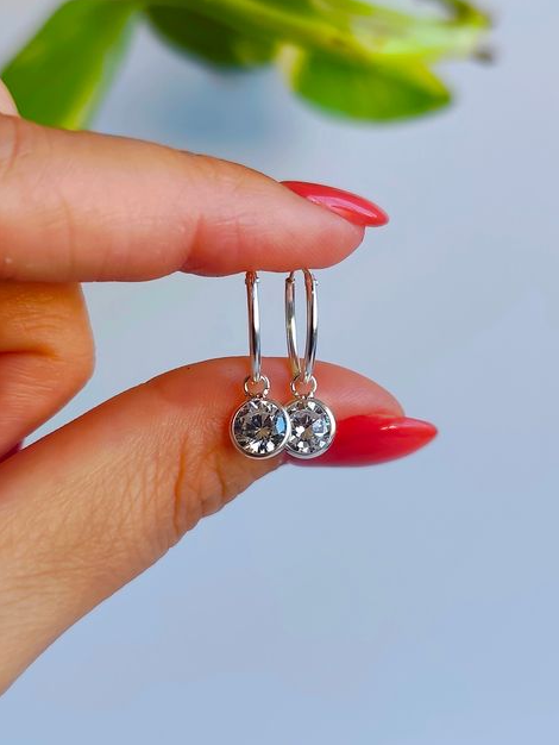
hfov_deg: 30.9
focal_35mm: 47
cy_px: 377
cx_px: 283
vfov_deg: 40.4
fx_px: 1011
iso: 100
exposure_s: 1/100
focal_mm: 6.19
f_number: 1.65
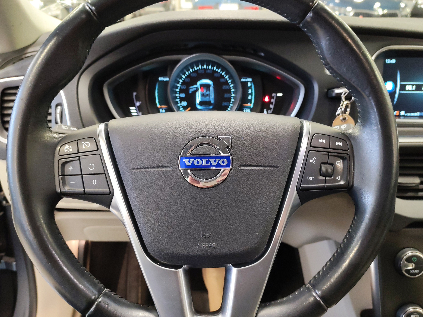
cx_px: 212
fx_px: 391
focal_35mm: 32
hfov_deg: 56.8
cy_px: 158
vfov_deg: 44.2
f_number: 1.9
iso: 1250
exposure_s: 1/50
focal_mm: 6.12
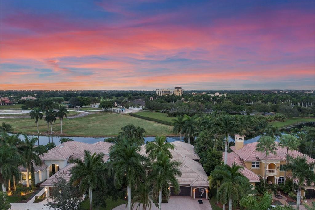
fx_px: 219
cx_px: 158
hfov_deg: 71.5
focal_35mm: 25
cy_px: 115
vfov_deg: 51.2
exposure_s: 1/25
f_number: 2.8
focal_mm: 4.39
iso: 200
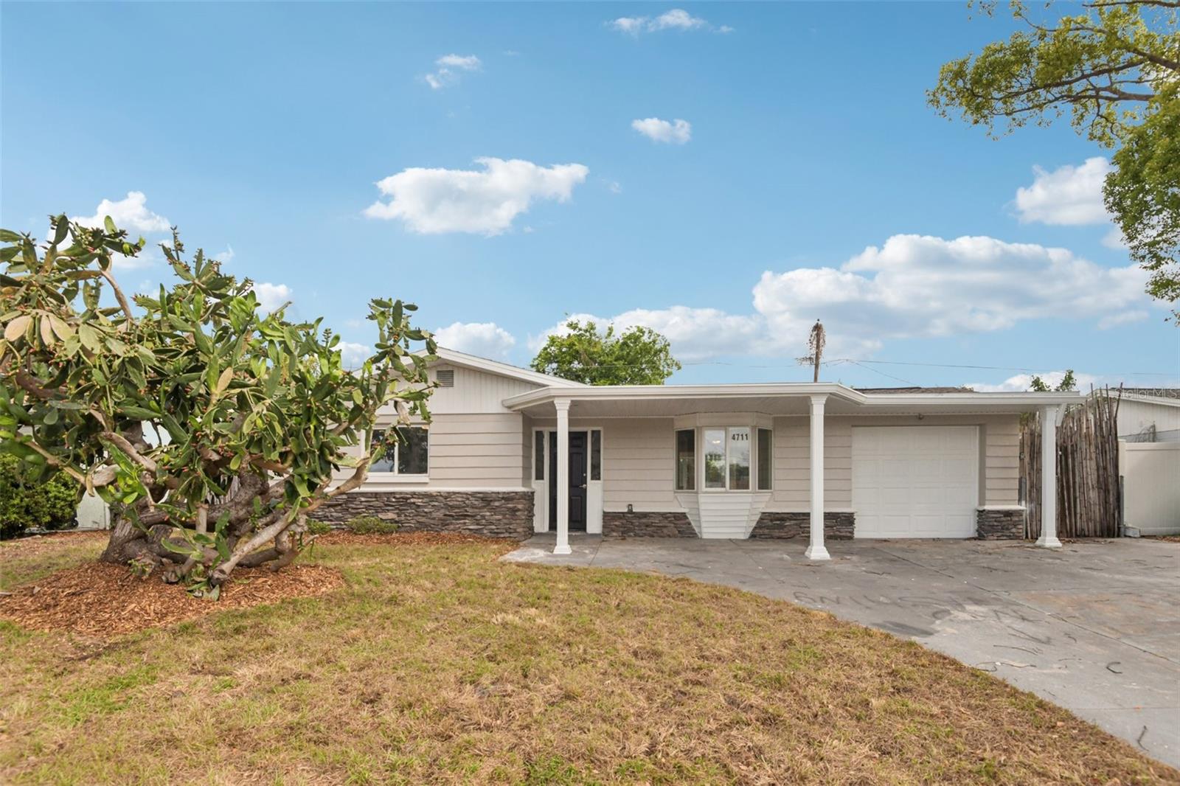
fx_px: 524
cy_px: 393
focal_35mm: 16
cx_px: 590
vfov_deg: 73.7
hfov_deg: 96.7
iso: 400
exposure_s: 1/1250
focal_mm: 16
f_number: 8
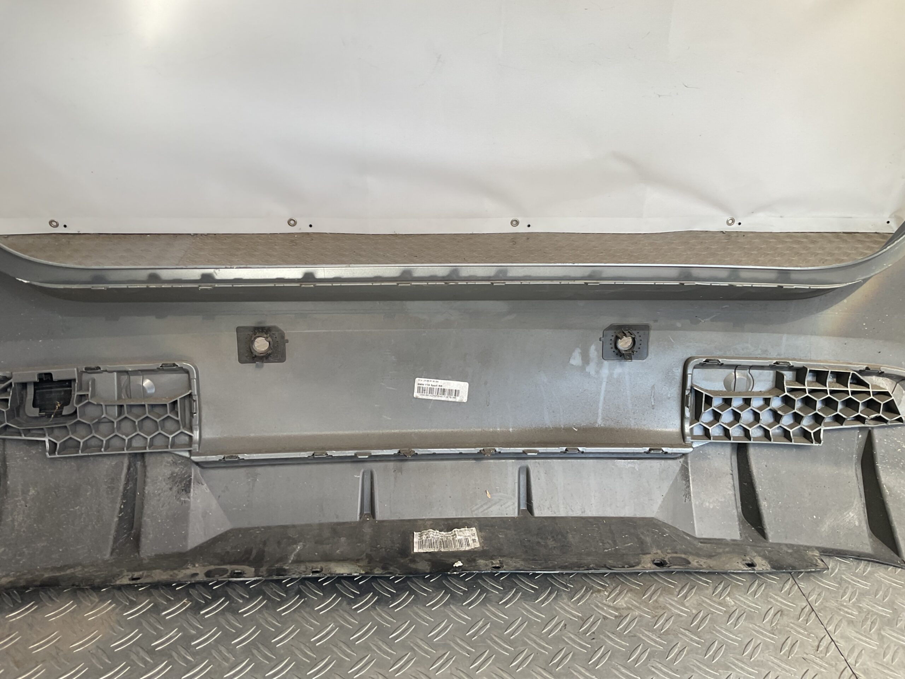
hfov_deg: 61.7
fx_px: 758
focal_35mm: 29
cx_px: 452
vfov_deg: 48.2
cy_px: 340
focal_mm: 3
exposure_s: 1/122
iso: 16
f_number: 1.8
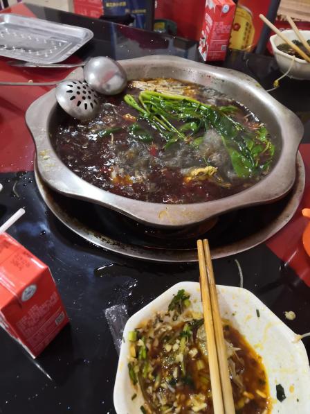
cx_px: 155
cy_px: 207
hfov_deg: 51.4
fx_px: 322
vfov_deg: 65.3
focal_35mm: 27
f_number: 1.8
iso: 800
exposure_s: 1/25
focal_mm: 3.95
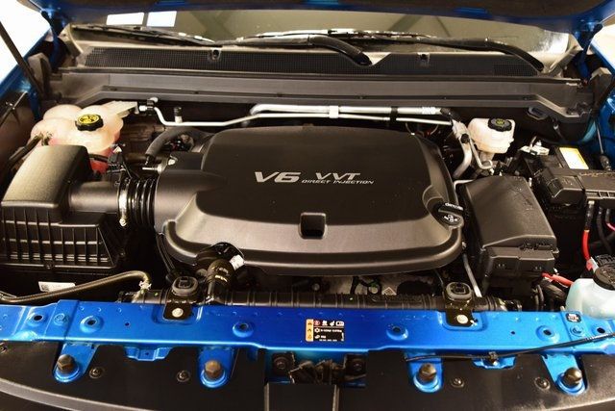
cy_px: 206
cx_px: 308
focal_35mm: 36
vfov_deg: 36.9
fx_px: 615
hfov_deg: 53.1
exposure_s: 1/40
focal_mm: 24
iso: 1600
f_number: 2.8
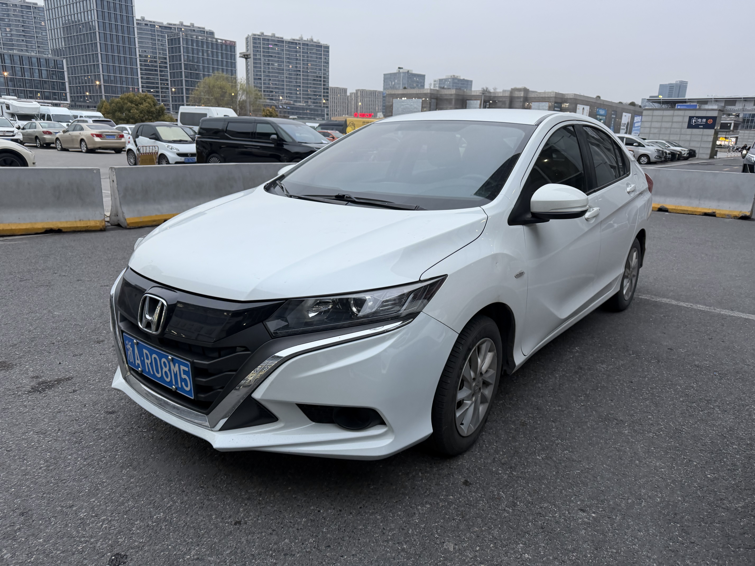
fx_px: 523
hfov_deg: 71.6
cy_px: 283
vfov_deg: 56.8
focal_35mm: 24
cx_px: 378
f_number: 1.78
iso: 200
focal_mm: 6.76
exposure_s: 1/106
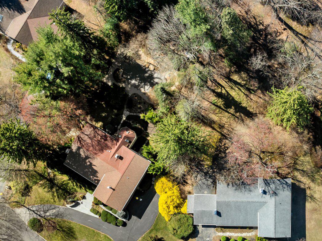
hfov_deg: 39.4
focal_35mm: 47
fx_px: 437
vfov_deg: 30.5
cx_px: 241
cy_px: 173
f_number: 2.8
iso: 100
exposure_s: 1/1250
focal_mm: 12.29
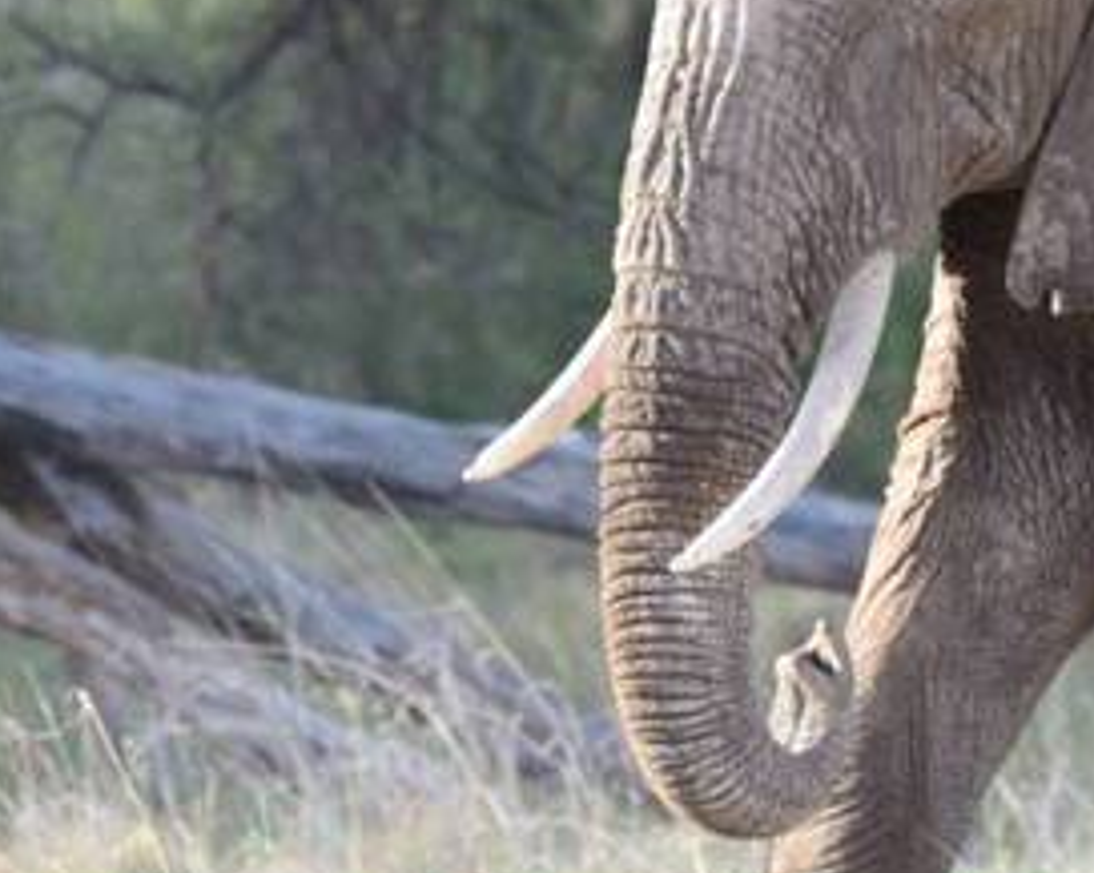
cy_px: 191
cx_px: 1126
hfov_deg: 1.7
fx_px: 36257
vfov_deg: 1.4
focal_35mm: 1121
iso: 720
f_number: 5.3
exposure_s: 1/400
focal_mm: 310
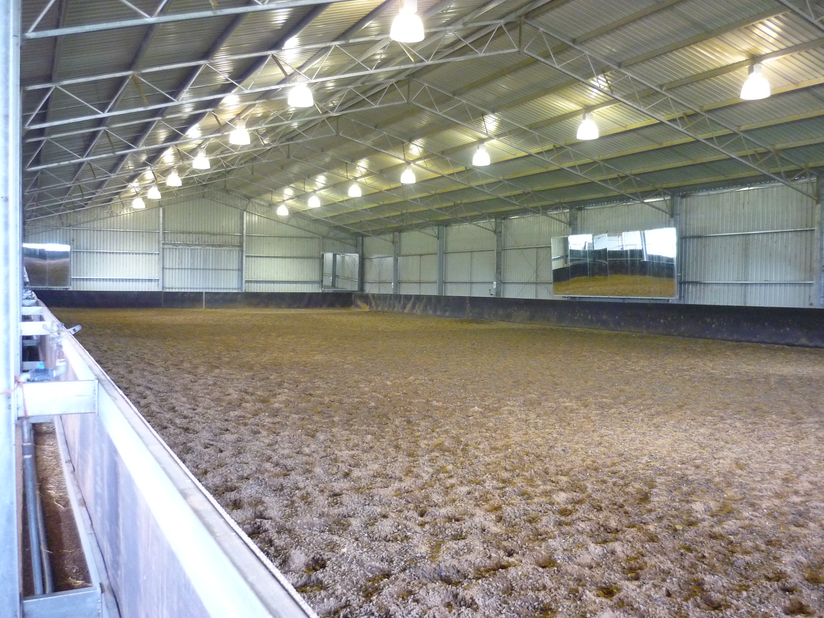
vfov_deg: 42.9
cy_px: 309
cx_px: 412
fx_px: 786
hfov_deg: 55.4
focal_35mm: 33
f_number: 2.8
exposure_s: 1/20
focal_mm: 5.5
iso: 400
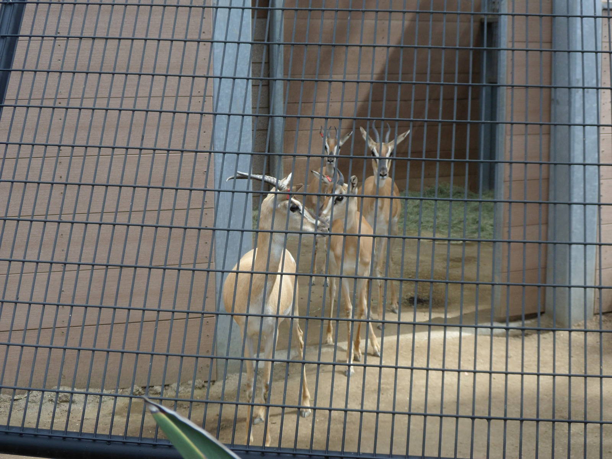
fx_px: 1202
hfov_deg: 28.6
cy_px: 230
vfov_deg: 21.6
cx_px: 306
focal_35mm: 68
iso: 80
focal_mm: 10.6
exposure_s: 1/125
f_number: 4.7
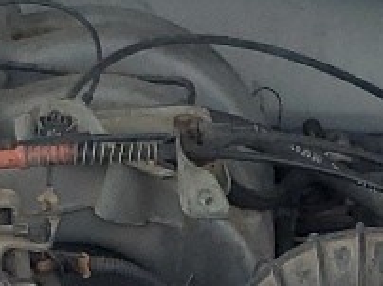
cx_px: 243
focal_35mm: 206
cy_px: 680
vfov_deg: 6.8
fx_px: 2277
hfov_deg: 9.6
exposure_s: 1/1667
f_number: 1.5
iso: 50
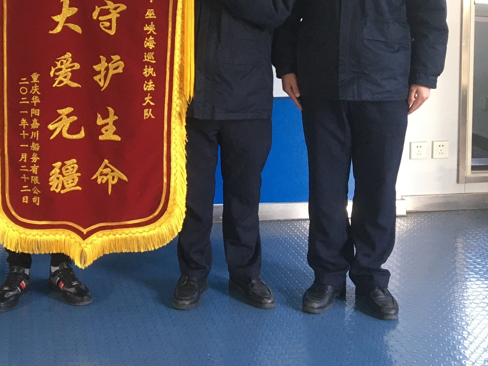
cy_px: 61
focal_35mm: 59
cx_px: 117
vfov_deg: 24.3
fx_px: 832
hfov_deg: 32.1
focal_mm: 4.15
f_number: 2.2
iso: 125
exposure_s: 1/33
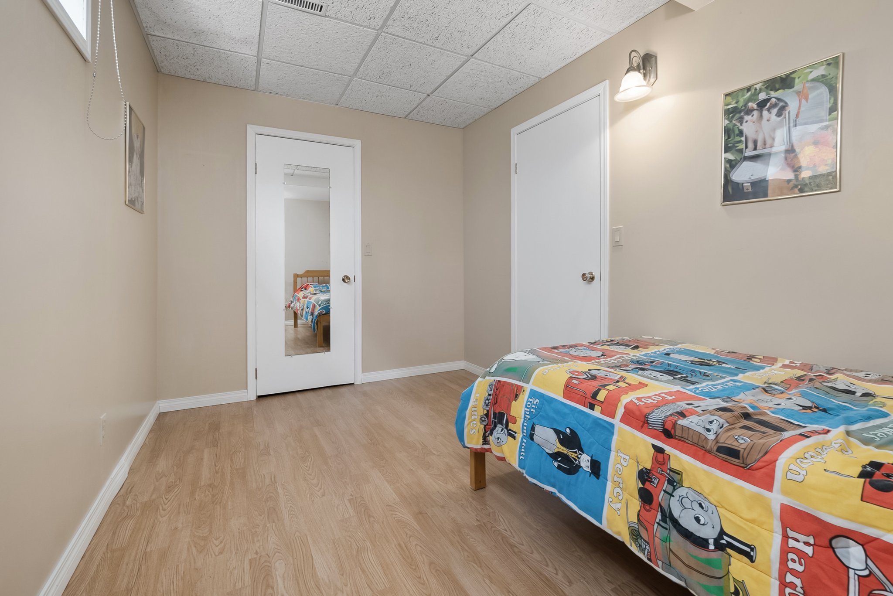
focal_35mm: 15
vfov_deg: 77.4
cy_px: 298
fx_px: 372
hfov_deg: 100.4
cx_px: 446
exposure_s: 2
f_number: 8
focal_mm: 10
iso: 100
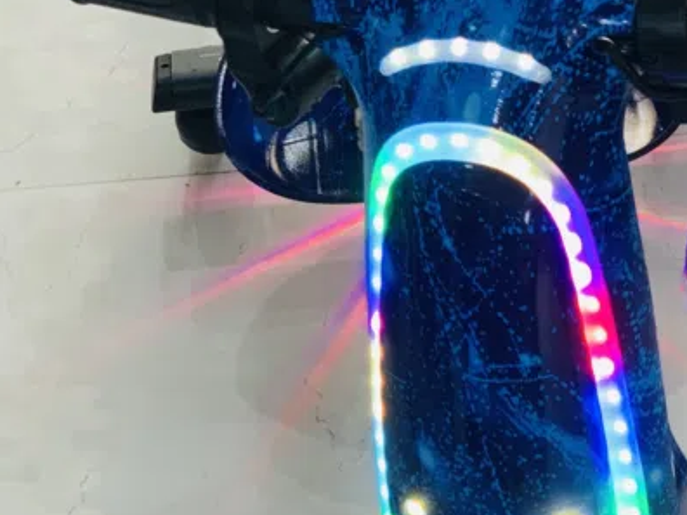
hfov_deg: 23.1
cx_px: 510
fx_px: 1667
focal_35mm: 84
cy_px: 277
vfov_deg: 17.6
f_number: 2.4
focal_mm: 6
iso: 125
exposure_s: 1/65
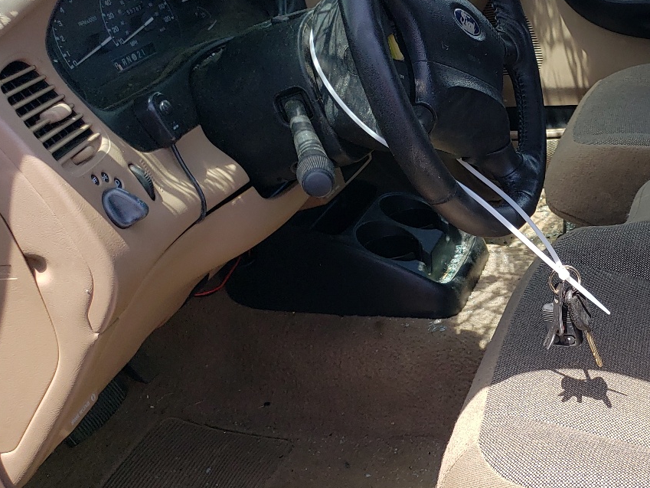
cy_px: 240
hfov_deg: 36.4
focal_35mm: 49
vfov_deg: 29.7
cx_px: 590
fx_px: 920
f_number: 1.5
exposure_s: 1/1111
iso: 50
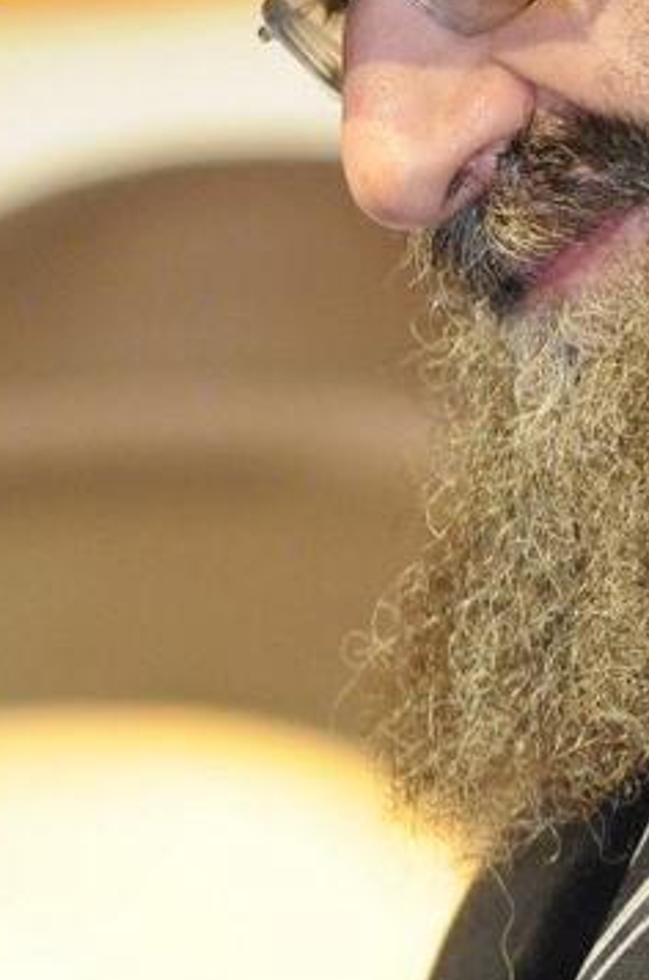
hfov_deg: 1.7
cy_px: 74
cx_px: 547
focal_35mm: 798
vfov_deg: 2.6
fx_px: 21674
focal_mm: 185
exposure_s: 1/250
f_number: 5.6
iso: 2000
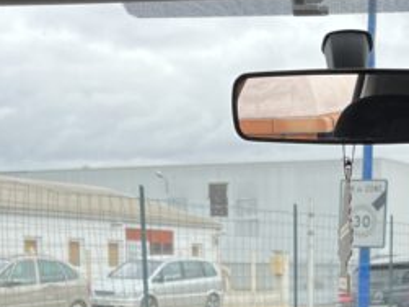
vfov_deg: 16.5
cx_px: 332
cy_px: 426
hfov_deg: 23.2
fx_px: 980
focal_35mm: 83
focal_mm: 5.1
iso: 50
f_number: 1.6
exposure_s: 1/454
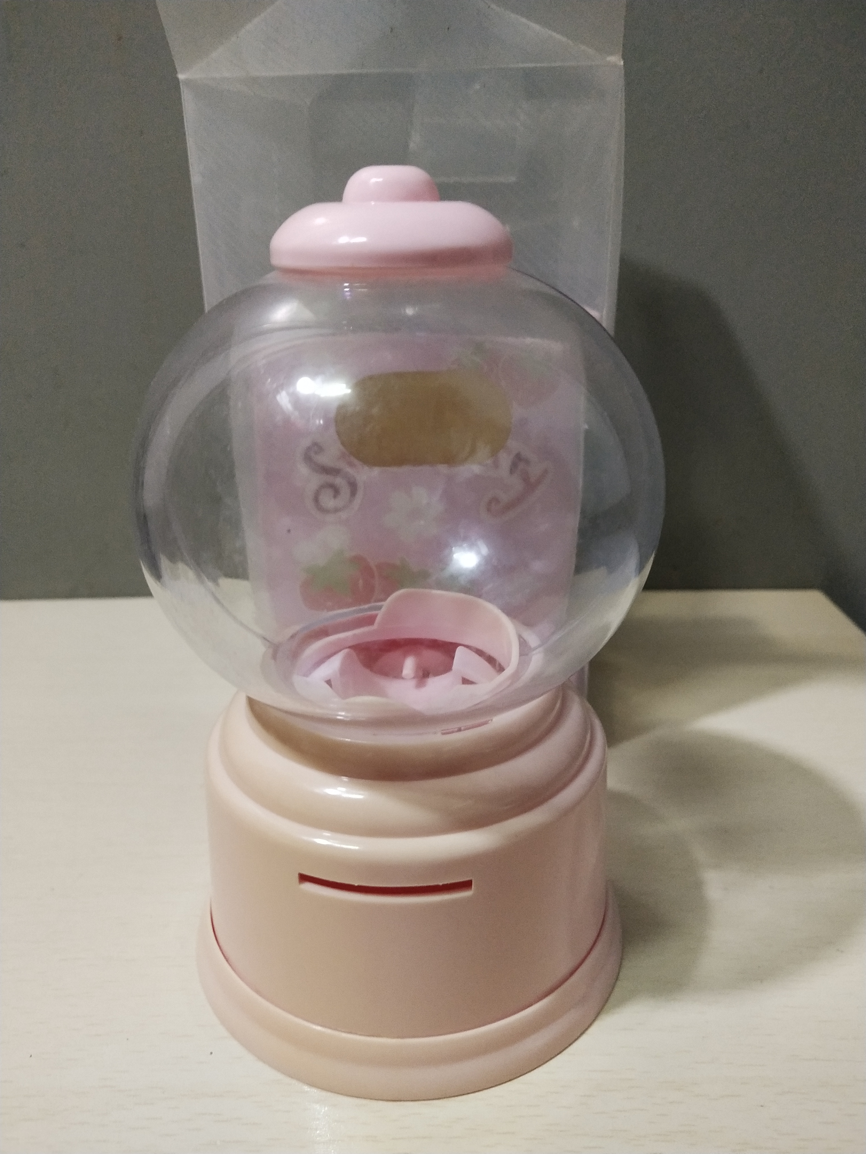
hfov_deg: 46.8
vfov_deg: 60.0
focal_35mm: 30
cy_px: 577
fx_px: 1001
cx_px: 433
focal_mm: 3.95
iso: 533
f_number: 1.8
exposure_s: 1/33.3
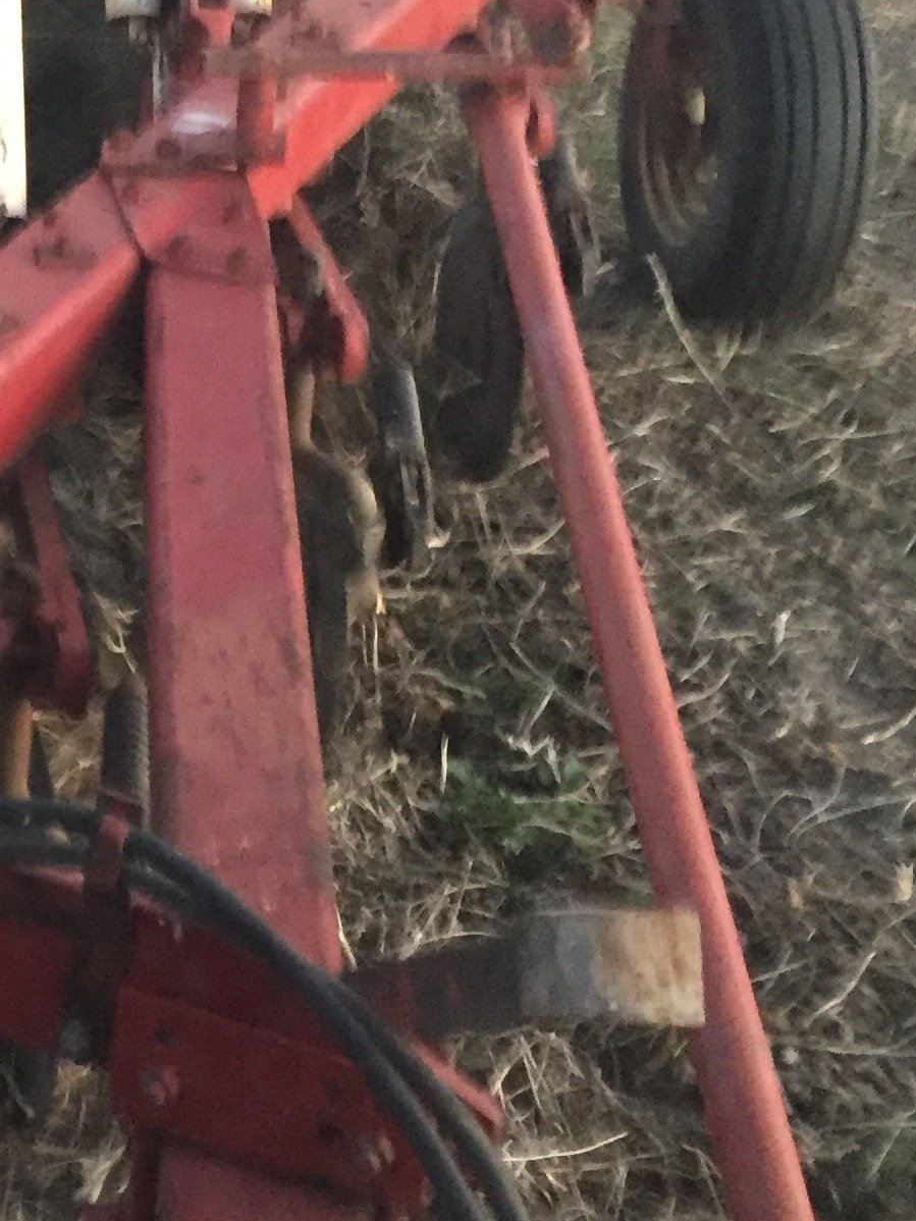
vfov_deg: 24.7
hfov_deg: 17.4
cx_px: -302
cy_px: 519
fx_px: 2786
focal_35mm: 79
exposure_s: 1/15
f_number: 2.2
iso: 250
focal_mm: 4.15
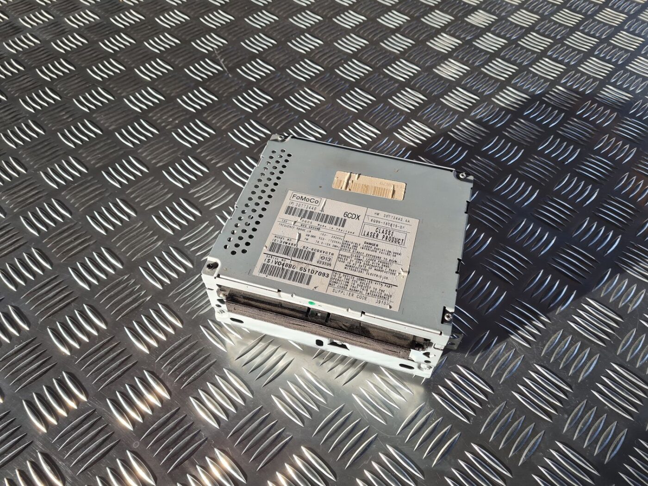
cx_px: 324
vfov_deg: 53.1
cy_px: 243
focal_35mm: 26
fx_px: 487
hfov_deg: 67.3
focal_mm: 5.4
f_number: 1.8
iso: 64
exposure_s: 1/100
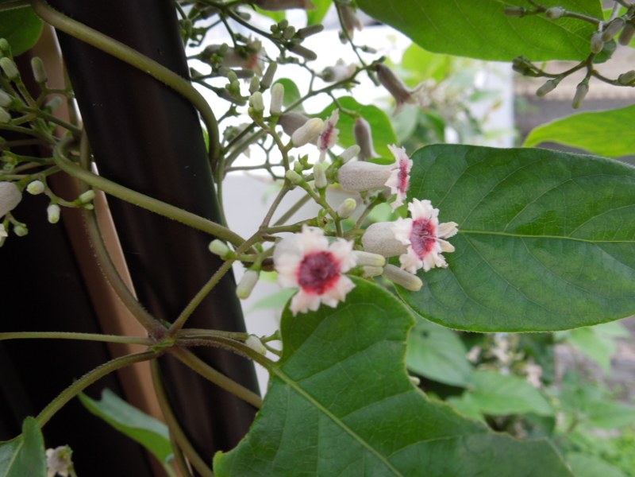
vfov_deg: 45.4
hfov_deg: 58.4
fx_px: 569
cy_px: 238
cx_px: 318
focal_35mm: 31
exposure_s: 1/60
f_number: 3.6
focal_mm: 5.6
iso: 100
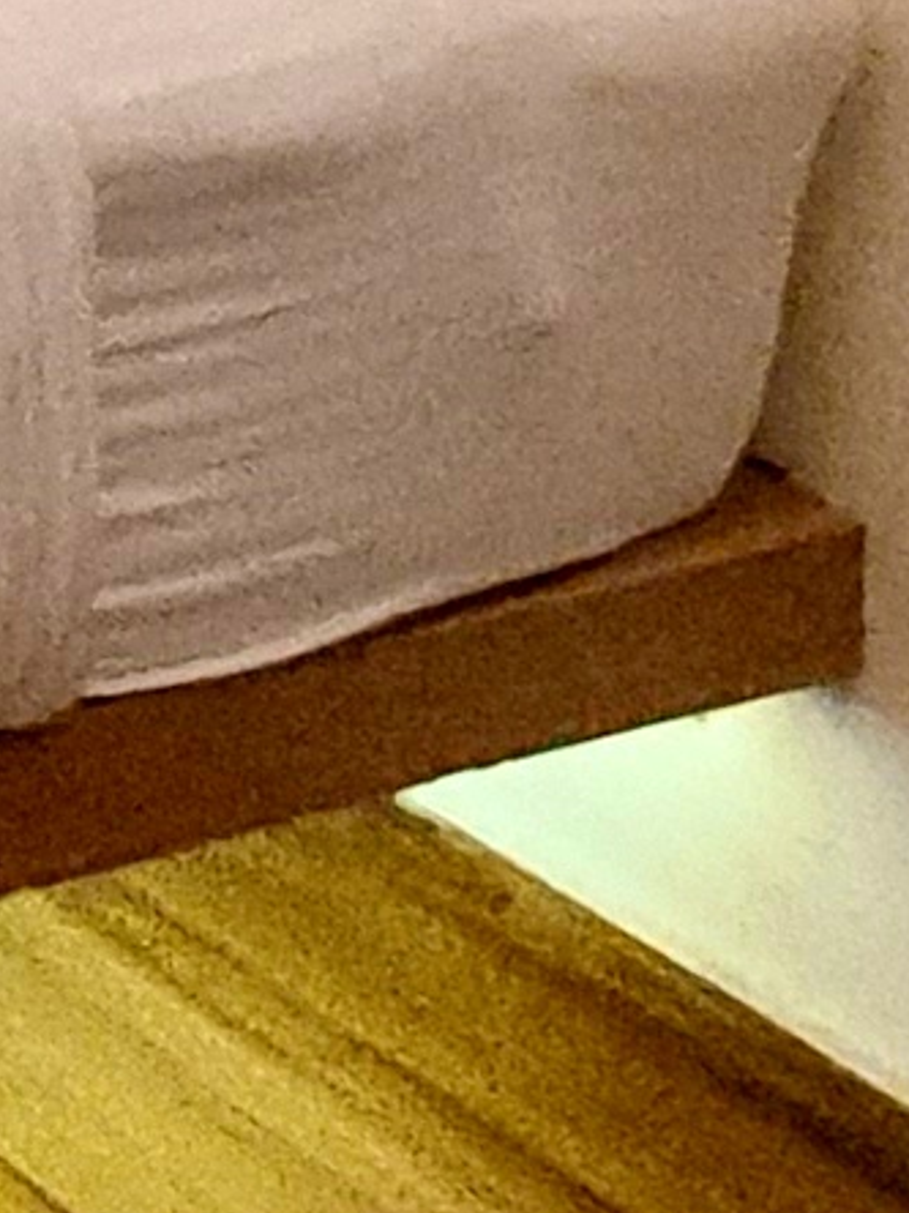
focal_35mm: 118
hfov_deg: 6.3
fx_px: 4131
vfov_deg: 10.7
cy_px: -2527
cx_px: -3688
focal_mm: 2.2
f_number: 2.2
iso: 250
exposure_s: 1/50
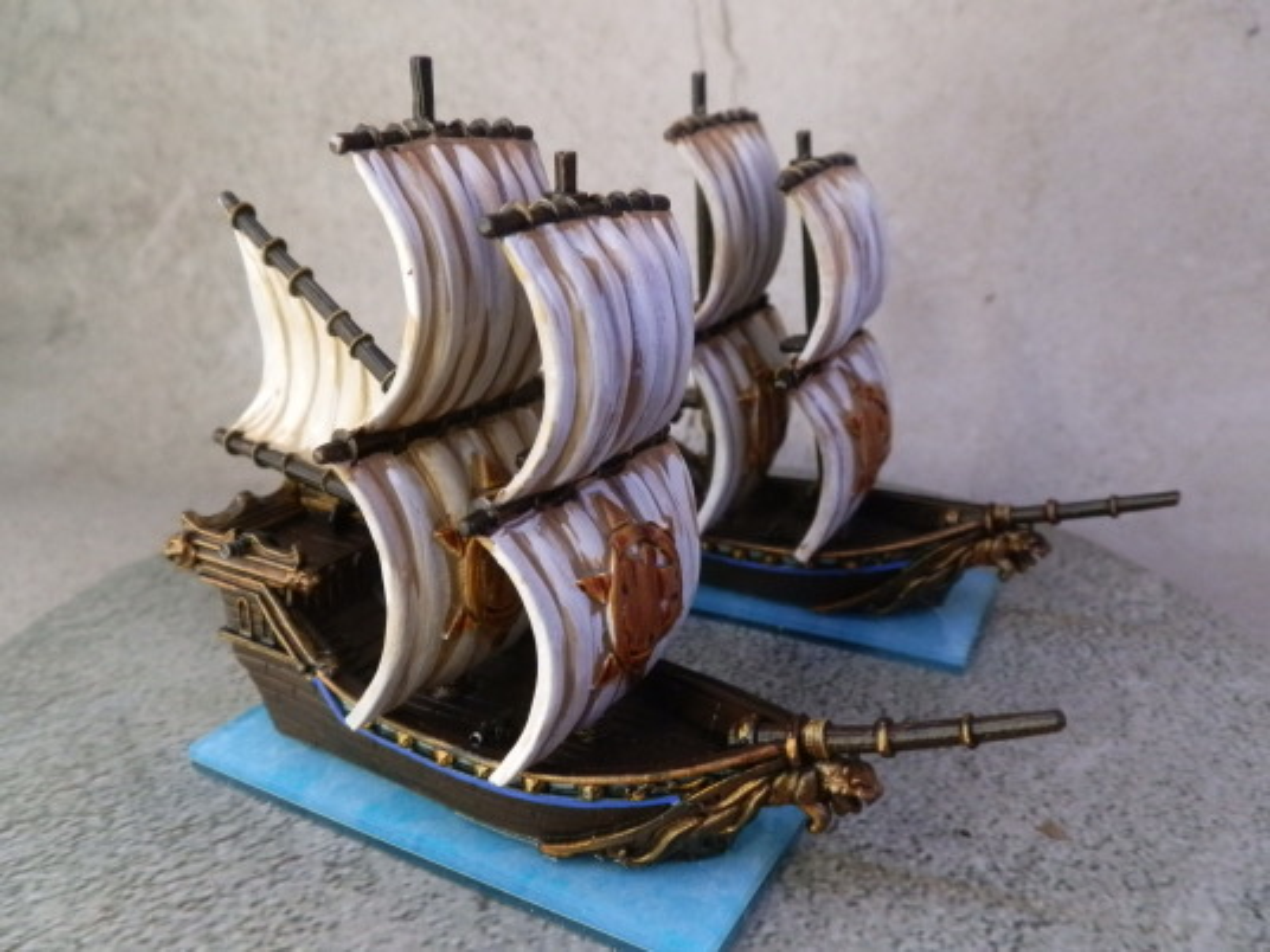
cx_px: 635
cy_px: 476
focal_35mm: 28
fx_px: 1027
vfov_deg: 49.7
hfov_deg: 63.4
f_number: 3.1
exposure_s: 1/160
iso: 400
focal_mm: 5
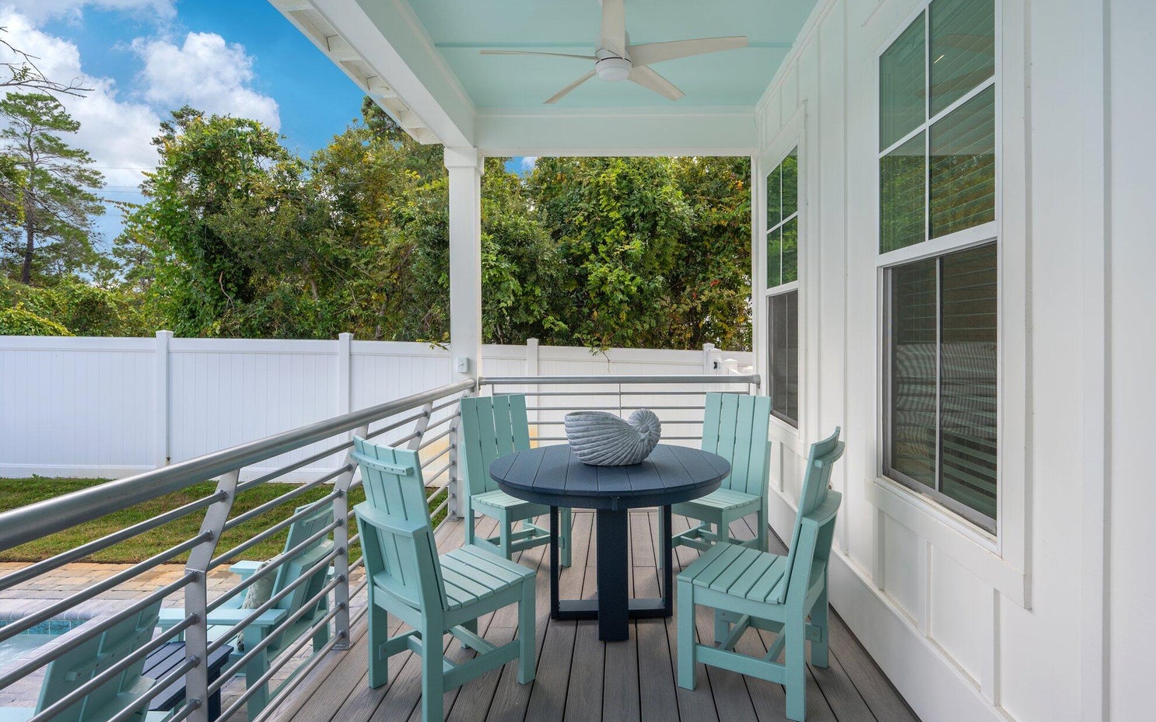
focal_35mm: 19
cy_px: 364
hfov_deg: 88.0
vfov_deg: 62.2
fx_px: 599
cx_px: 598
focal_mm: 18
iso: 100
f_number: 9
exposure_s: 1/80
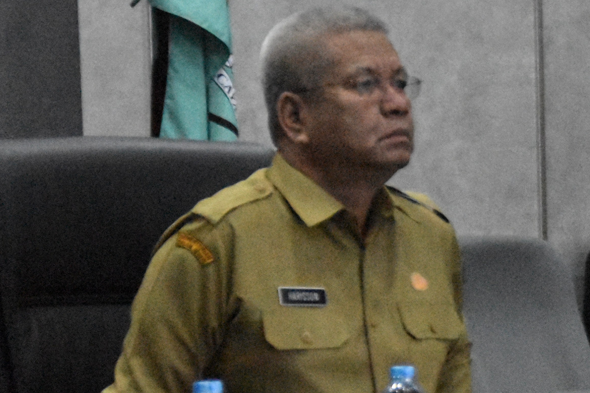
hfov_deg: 14.0
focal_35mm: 146
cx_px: 429
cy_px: 254
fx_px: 2392
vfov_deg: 9.4
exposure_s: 1/640
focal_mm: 62
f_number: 5.3
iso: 10000
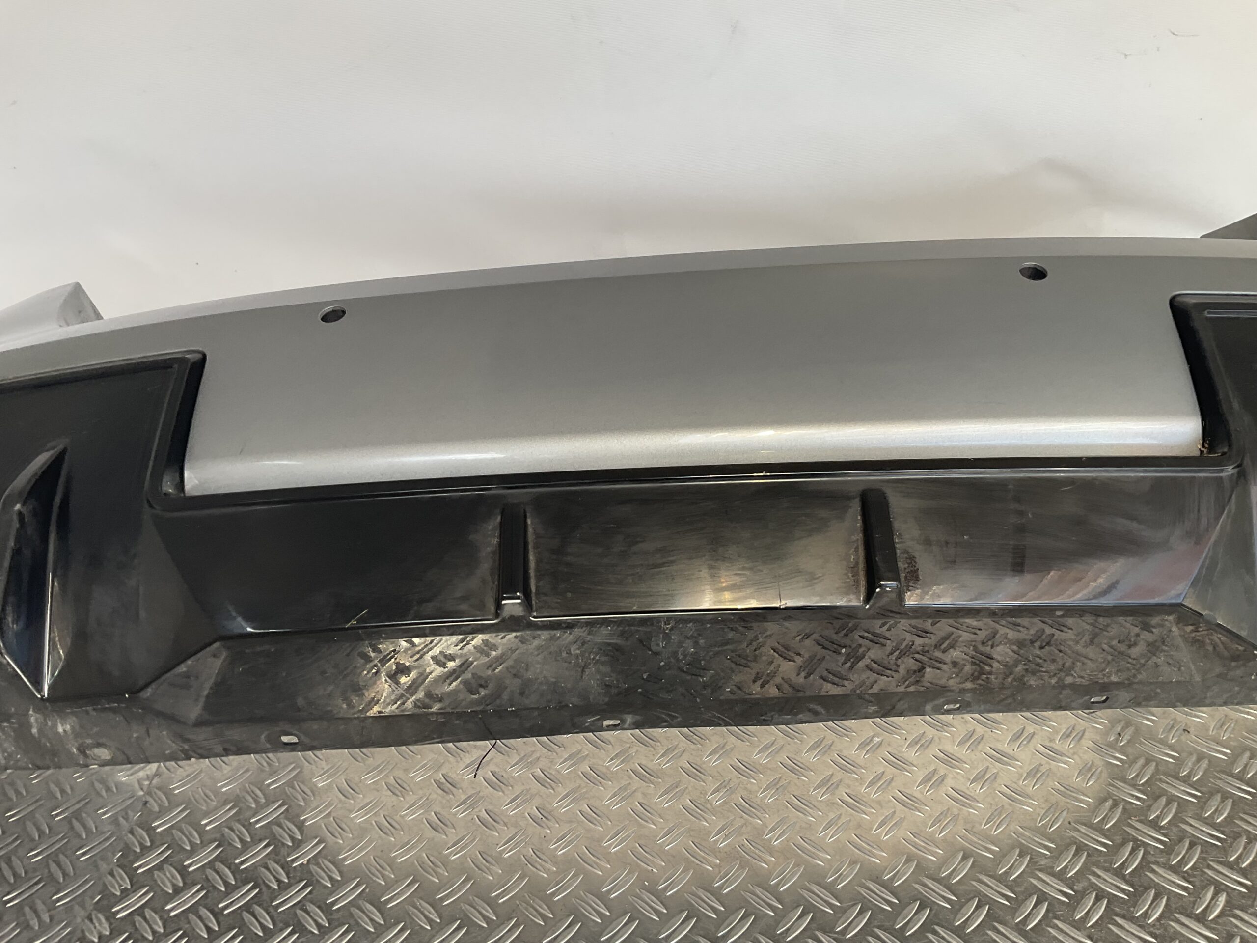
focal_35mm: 29
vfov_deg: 48.2
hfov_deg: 61.7
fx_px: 1053
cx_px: 628
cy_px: 472
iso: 25
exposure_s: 1/120
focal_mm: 3
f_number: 1.8
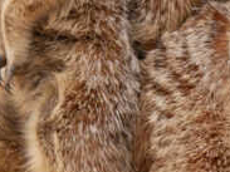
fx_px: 5584
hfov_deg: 2.4
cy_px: 11
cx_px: 277
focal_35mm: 841
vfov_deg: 1.8
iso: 800
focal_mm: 100
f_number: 4
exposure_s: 1/500
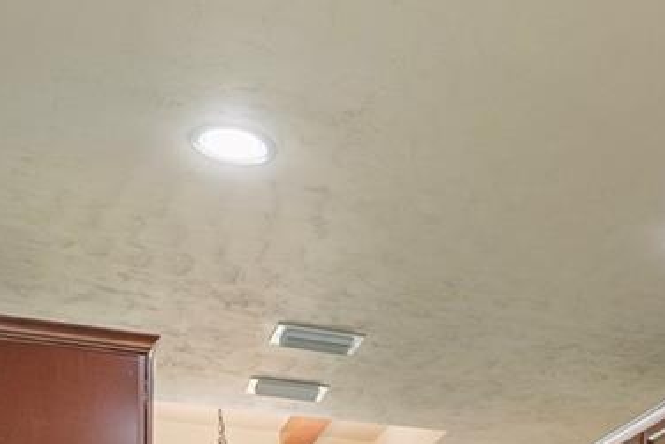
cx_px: 615
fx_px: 1257
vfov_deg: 16.9
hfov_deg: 28.4
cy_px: 771
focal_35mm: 68
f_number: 9
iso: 400
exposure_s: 1/2.5
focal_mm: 16
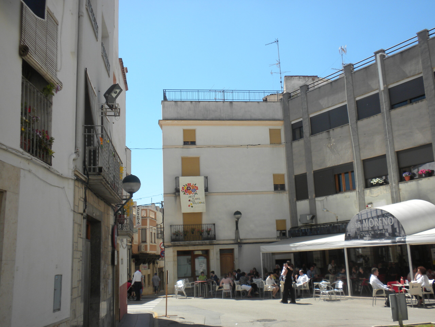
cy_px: 164
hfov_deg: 50.1
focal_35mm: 37
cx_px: 218
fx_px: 465
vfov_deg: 38.7
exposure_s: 1/82.7
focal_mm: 6.6
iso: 64
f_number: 10
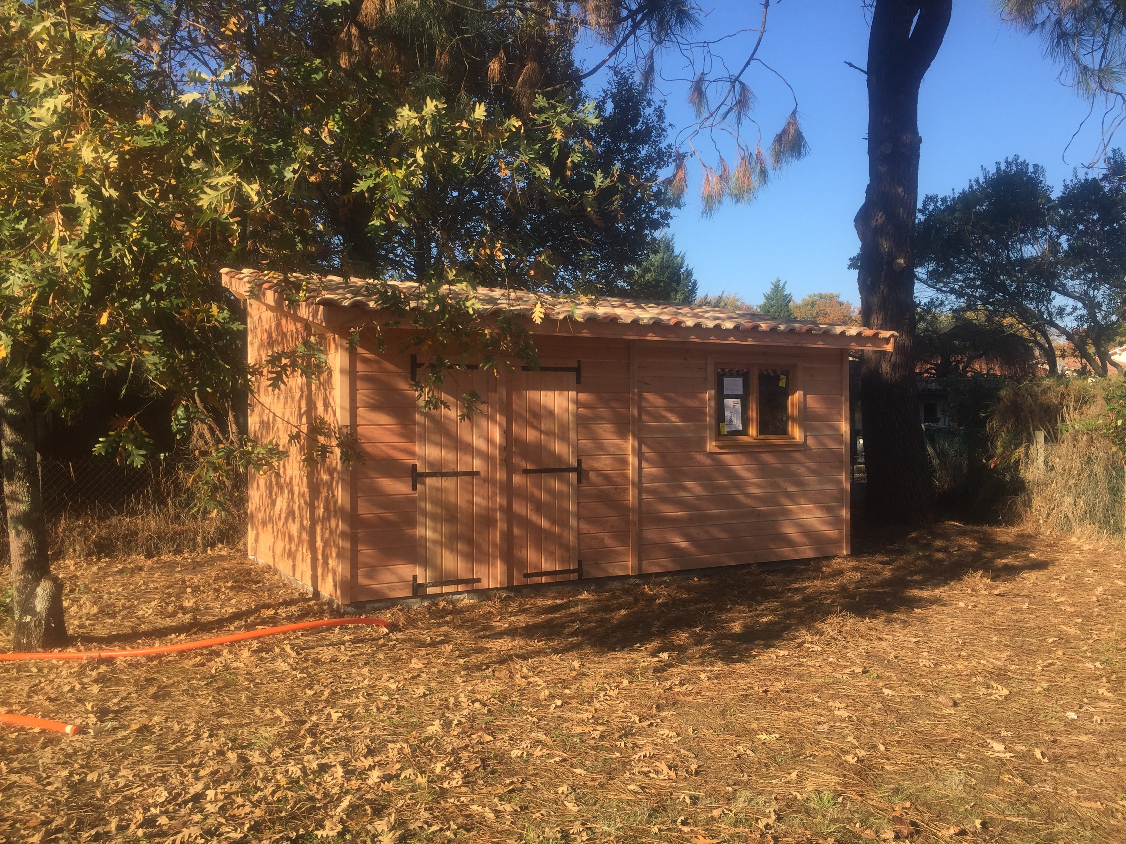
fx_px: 943
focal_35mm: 29
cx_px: 563
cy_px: 422
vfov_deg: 48.2
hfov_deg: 61.7
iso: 32
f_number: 2.2
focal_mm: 4.15
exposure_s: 1/807
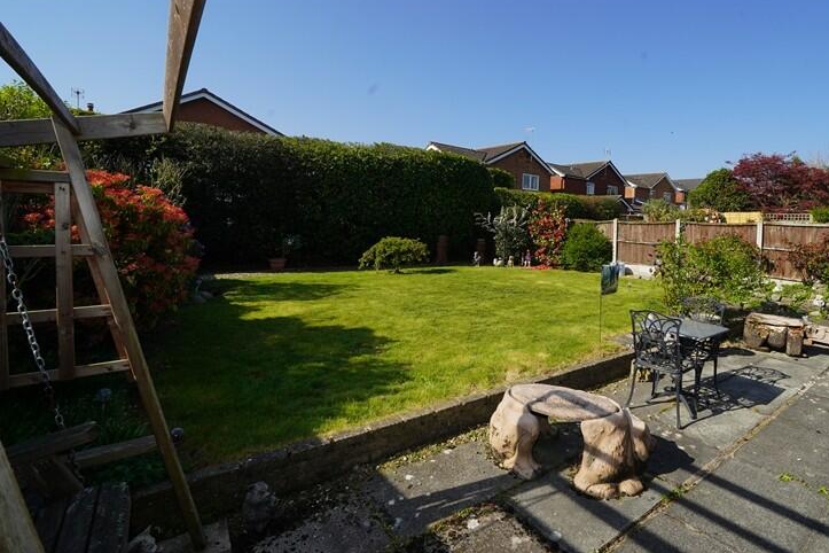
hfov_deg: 91.5
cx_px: 514
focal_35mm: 17
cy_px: 230
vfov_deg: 69.9
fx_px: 391
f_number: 13
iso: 100
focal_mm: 12
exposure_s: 1/100
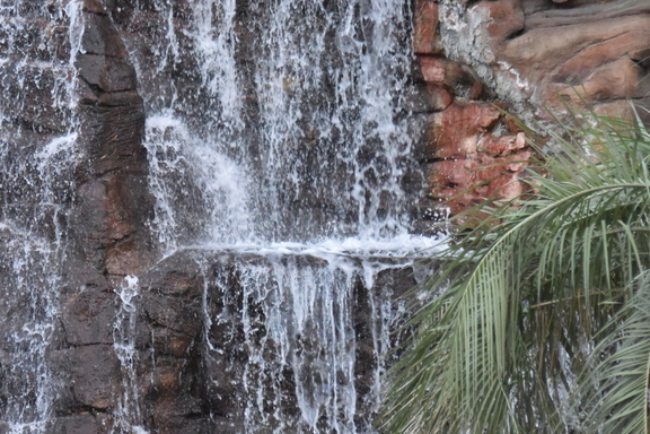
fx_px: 5416
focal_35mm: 300
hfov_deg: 6.9
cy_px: 188
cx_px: 96
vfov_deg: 4.6
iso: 6400
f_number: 5.6
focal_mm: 135
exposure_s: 1/320
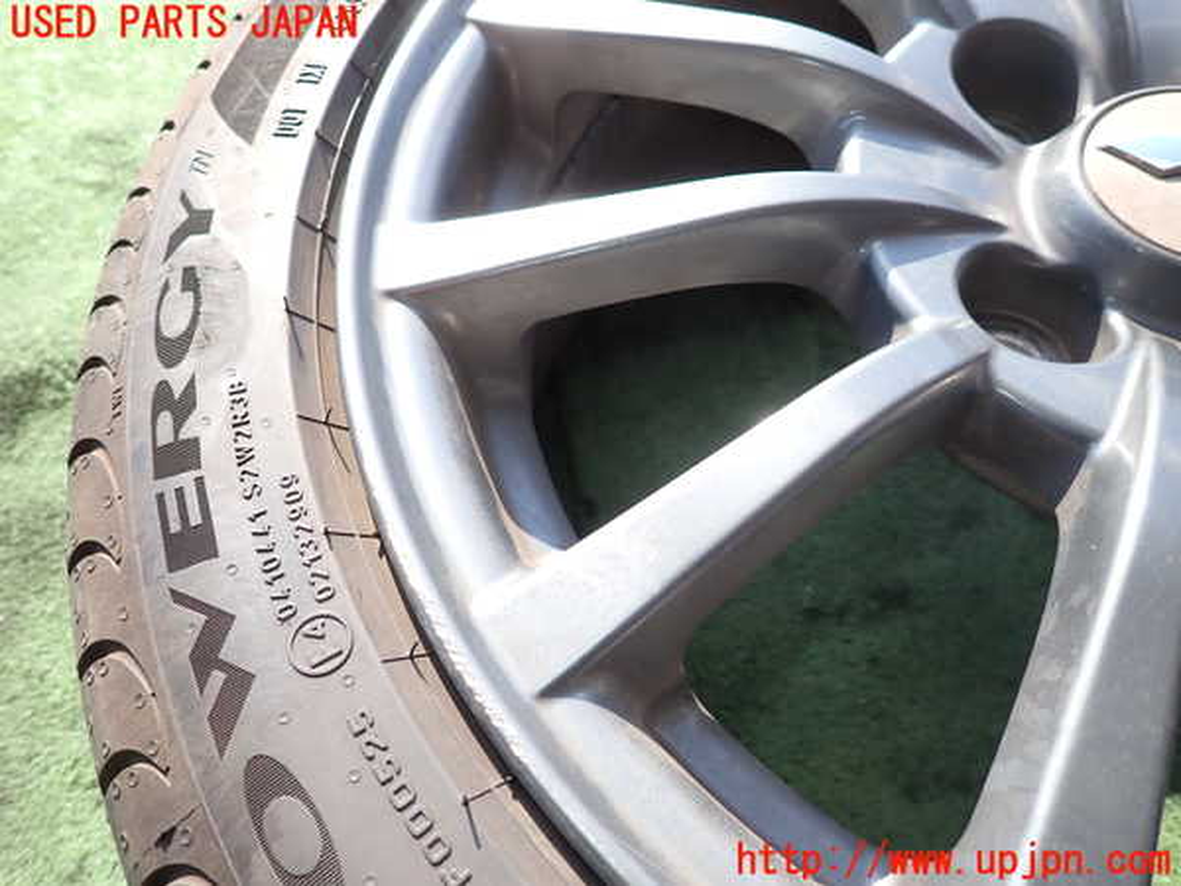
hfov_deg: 69.4
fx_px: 853
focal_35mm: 25
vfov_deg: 54.9
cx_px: 590
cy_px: 443
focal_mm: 4.5
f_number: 5.6
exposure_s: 1/60
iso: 100
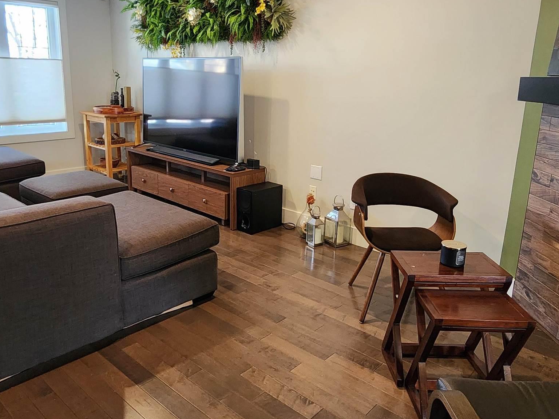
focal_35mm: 26
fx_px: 420
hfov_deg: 67.3
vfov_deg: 52.9
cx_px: 265
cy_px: 183
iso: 400
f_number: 2.2
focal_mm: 2.2
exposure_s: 1/60
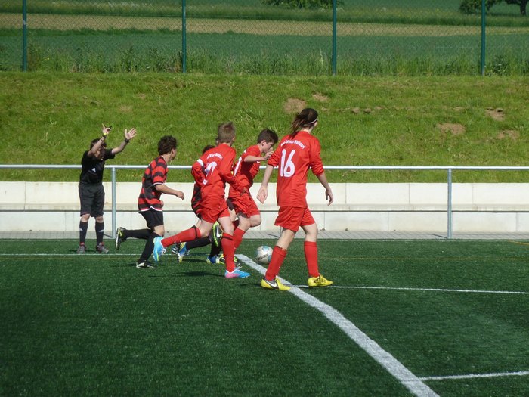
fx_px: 4585
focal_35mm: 300
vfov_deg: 5.0
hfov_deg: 6.6
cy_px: 198
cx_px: 264
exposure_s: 1/1000
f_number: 4.9
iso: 160
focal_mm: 49.2
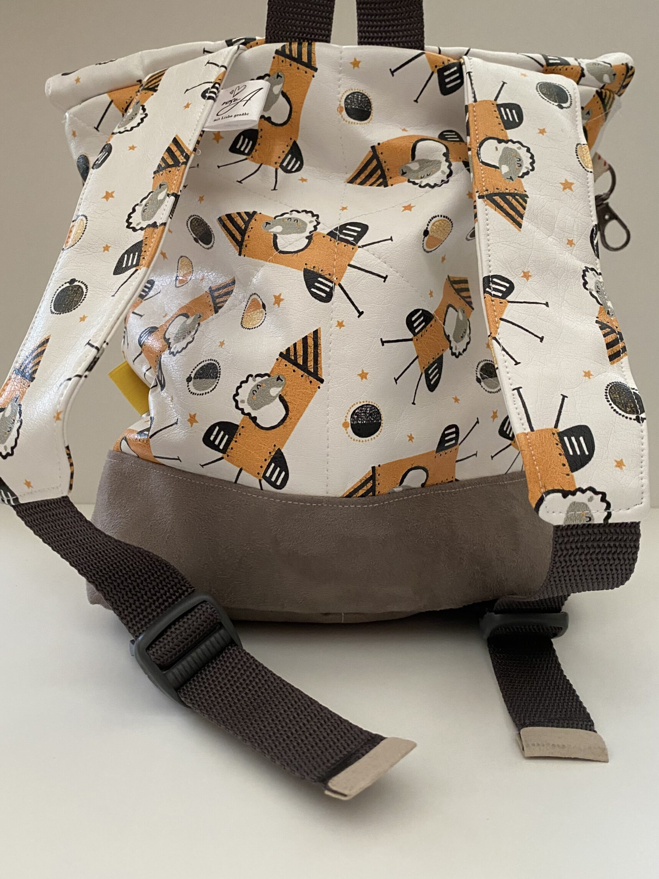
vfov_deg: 61.6
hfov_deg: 48.2
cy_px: 418
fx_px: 736
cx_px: 322
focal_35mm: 29
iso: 400
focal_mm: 4.25
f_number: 1.8
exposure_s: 1/60
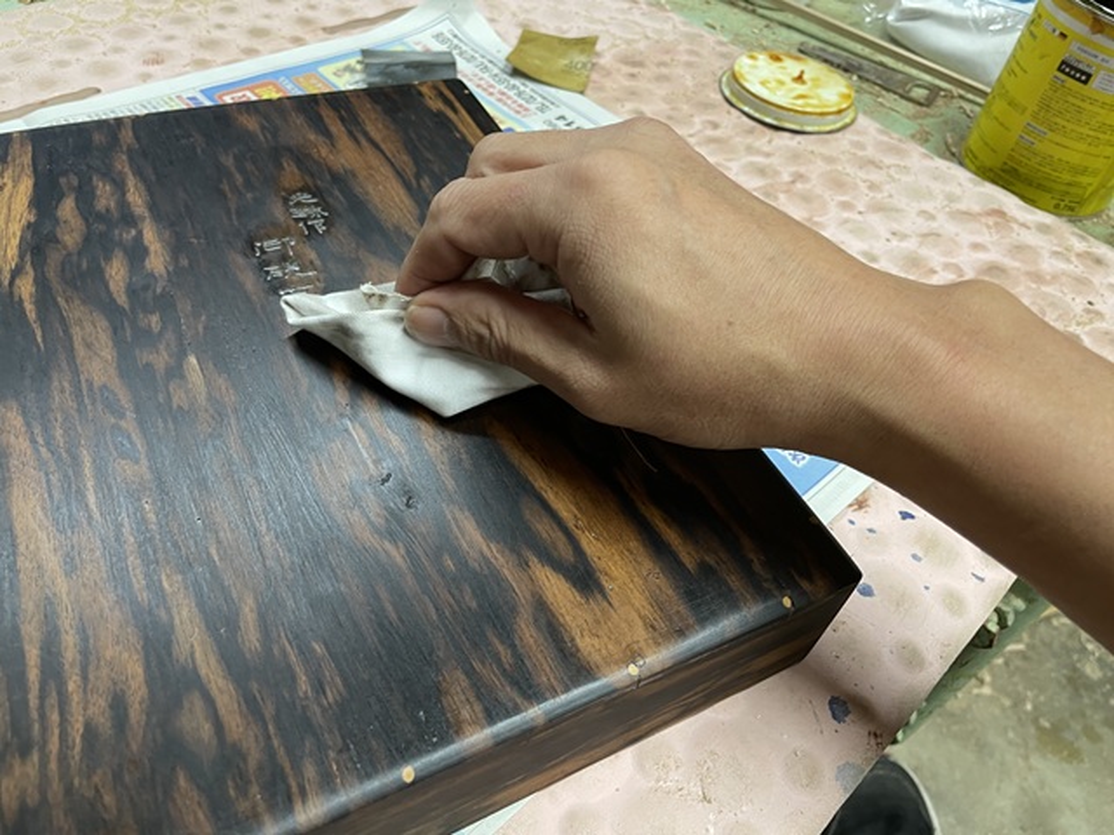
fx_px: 837
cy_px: 418
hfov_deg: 67.3
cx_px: 557
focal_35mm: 26
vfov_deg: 53.1
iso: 125
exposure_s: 1/50
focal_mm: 4.2
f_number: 1.6
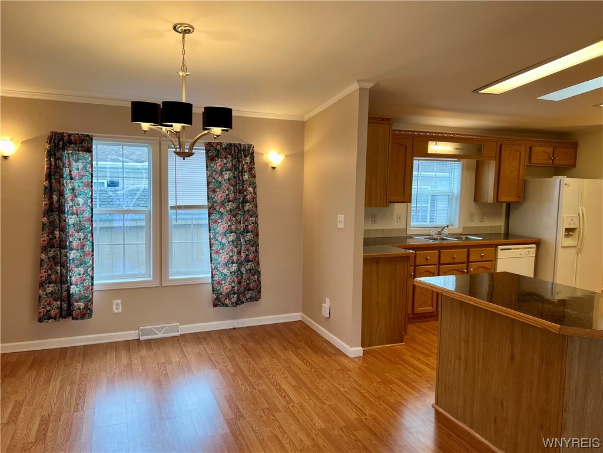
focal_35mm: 26
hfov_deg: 67.3
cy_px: 226
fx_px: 453
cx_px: 302
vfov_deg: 53.1
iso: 80
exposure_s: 1/120
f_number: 1.5
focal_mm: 5.7
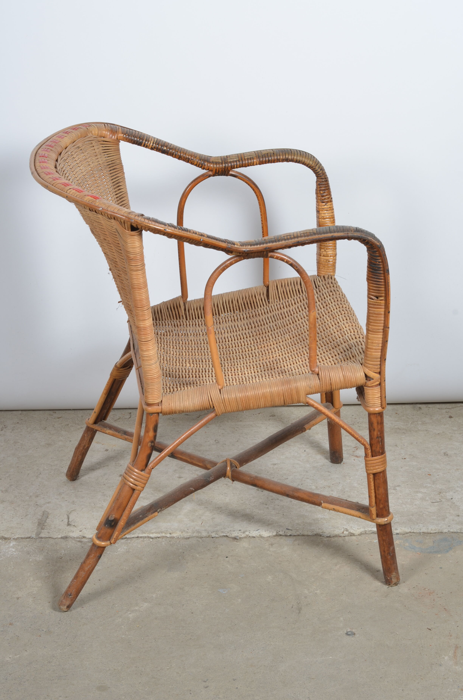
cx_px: 232
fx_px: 1453
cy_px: 350
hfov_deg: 18.1
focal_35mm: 75
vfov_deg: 27.0
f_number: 11
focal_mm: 50
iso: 100
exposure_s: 1/125
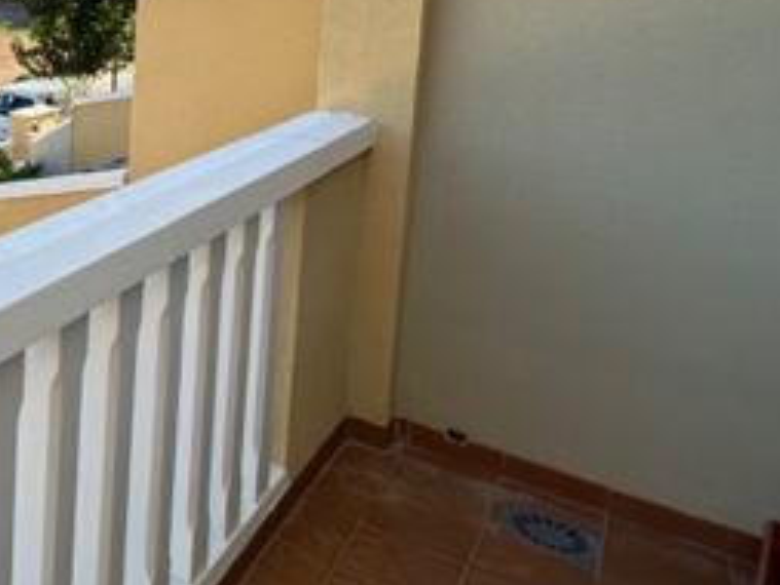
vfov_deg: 34.2
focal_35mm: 39
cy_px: 28
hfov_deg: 35.8
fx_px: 879
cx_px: -183
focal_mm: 2.22
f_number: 2.2
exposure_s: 1/807
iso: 40
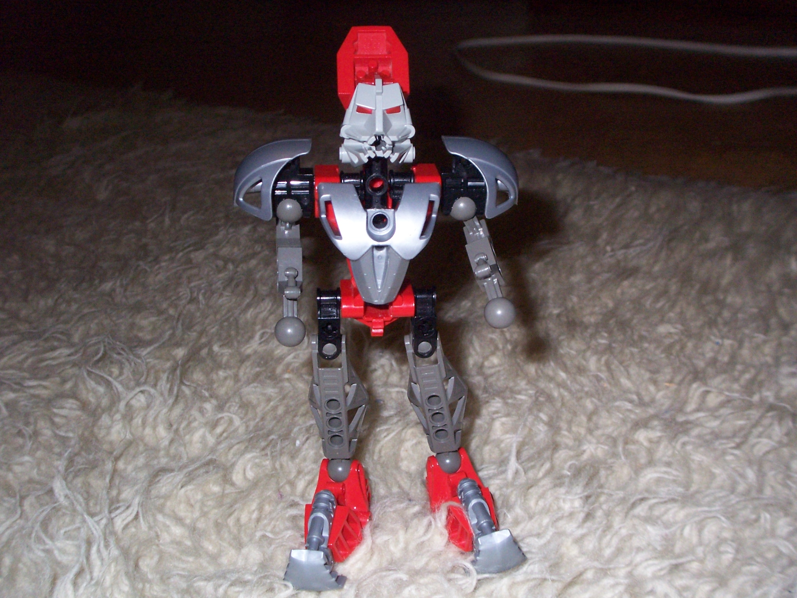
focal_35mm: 49
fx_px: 1128
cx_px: 398
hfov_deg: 38.9
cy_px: 299
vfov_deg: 29.7
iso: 200
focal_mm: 8
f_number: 4
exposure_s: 1/80
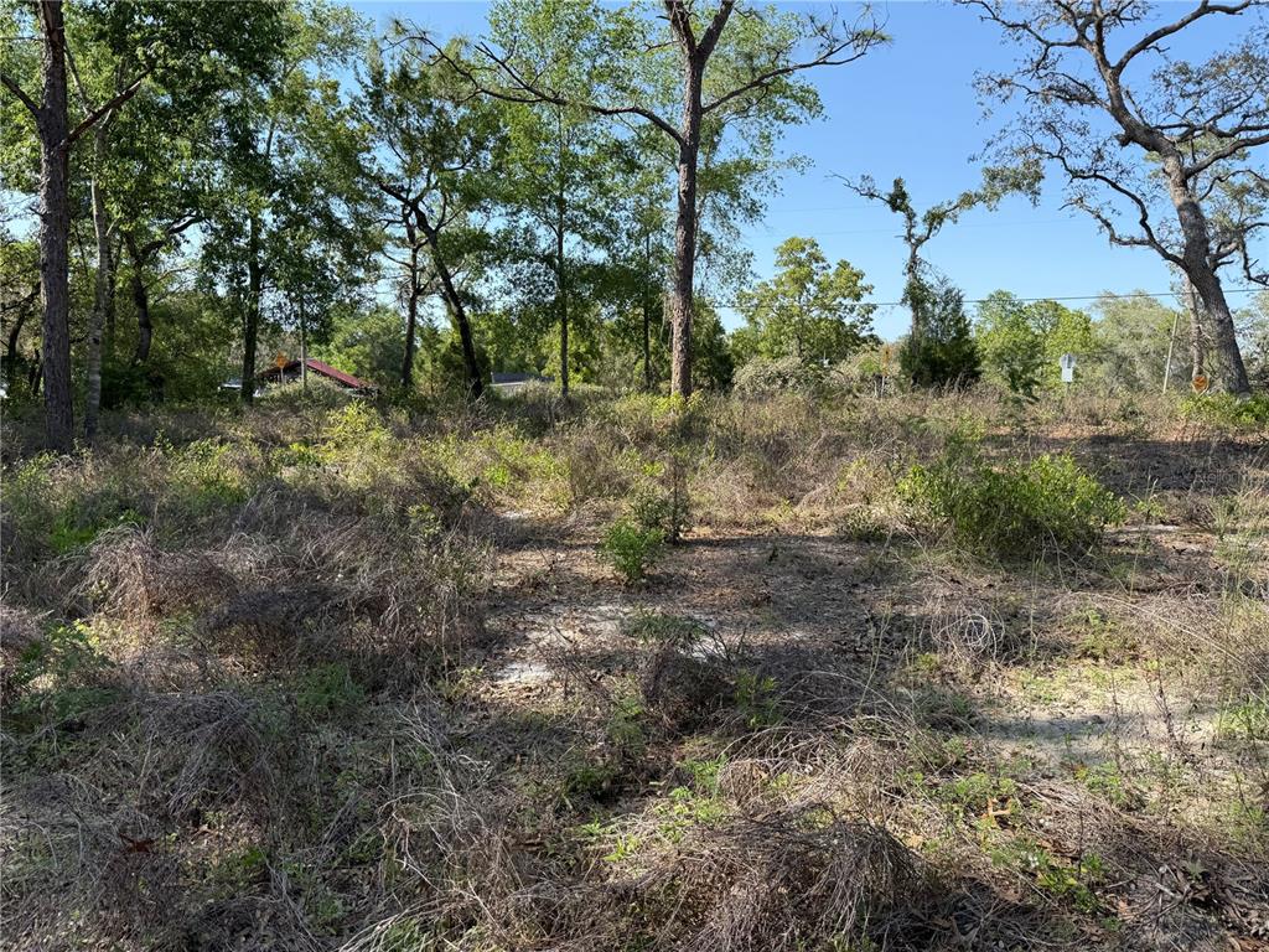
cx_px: 634
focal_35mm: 24
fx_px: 880
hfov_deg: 71.6
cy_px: 476
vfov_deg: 56.8
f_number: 1.78
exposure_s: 1/1689
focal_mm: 6.76
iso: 80
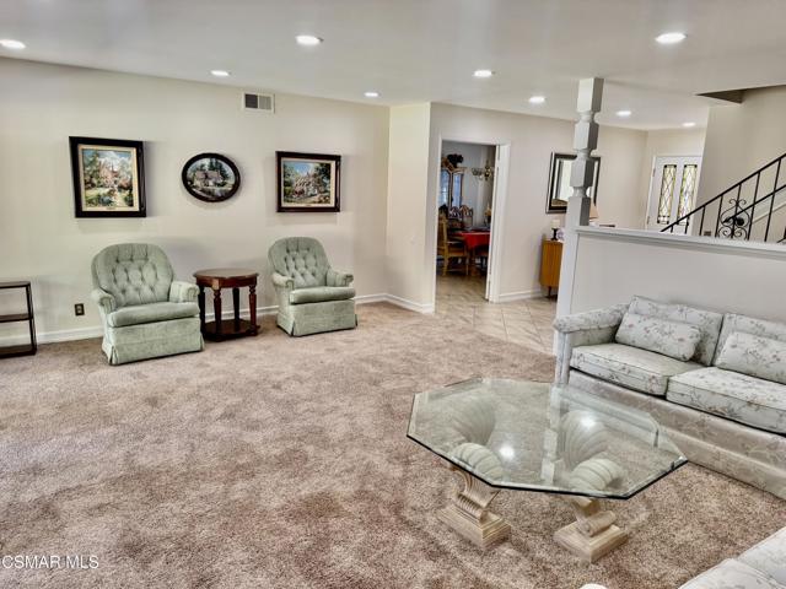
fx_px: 545
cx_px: 393
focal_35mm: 24
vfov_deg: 56.8
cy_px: 294
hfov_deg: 71.6
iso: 160
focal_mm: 6.76
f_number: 1.78
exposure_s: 1/120
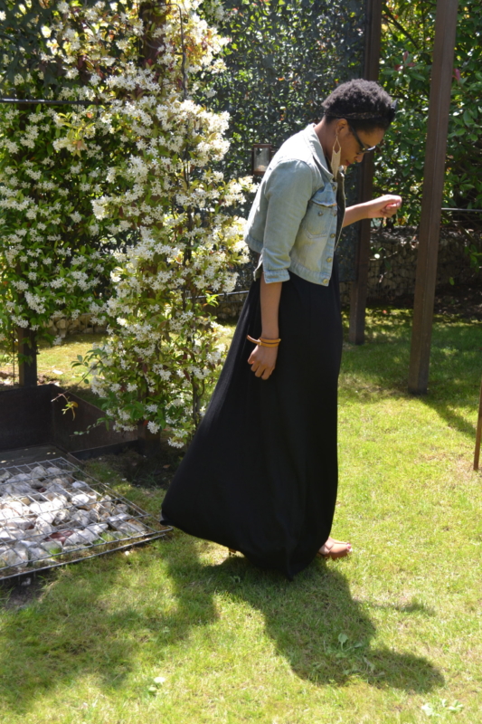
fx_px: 964
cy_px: 362
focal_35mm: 48
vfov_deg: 41.1
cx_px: 241
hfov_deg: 28.1
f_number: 5.6
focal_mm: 32
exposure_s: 1/125
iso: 110
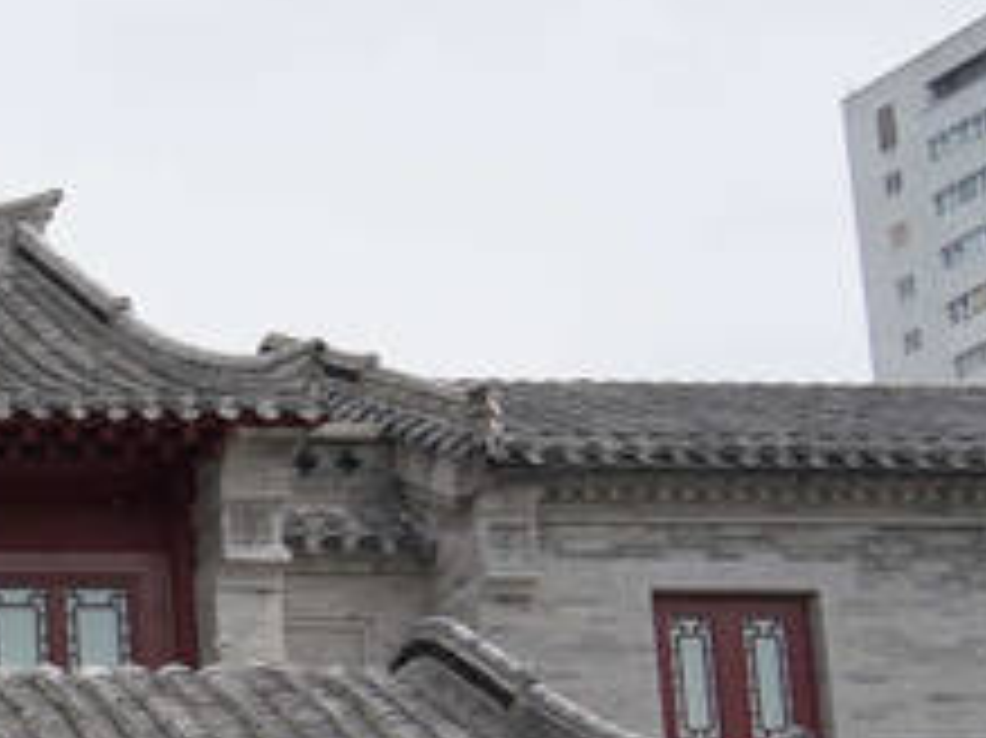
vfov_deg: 14.9
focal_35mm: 95
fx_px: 2704
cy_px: 954
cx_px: -959
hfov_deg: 16.2
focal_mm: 24
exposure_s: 1/640
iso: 100
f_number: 4.5
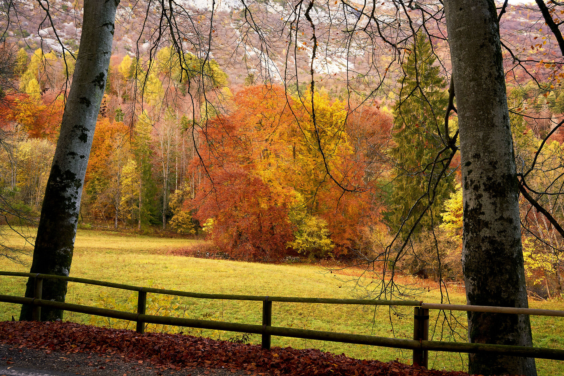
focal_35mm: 32
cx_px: 282
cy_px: 188
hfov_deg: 58.0
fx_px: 509
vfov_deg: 40.6
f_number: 8
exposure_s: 1/60
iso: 800
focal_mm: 32.5
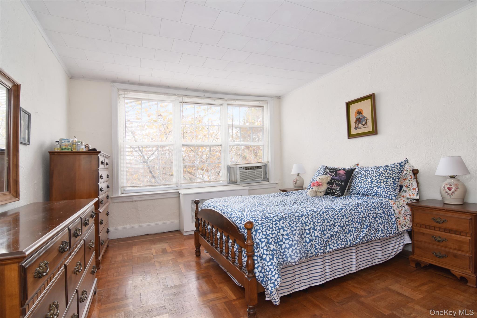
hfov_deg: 95.0
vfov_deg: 72.0
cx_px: 238
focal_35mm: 16
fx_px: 219
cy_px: 159
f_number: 8
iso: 640
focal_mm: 11
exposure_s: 1/60
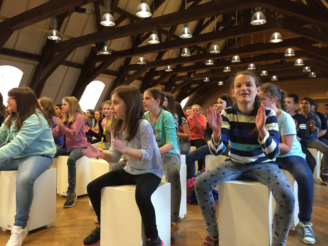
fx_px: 275
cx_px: 164
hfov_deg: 61.7
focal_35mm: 29
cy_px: 123
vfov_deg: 48.2
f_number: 2.2
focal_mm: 4.15
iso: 125
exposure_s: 1/30
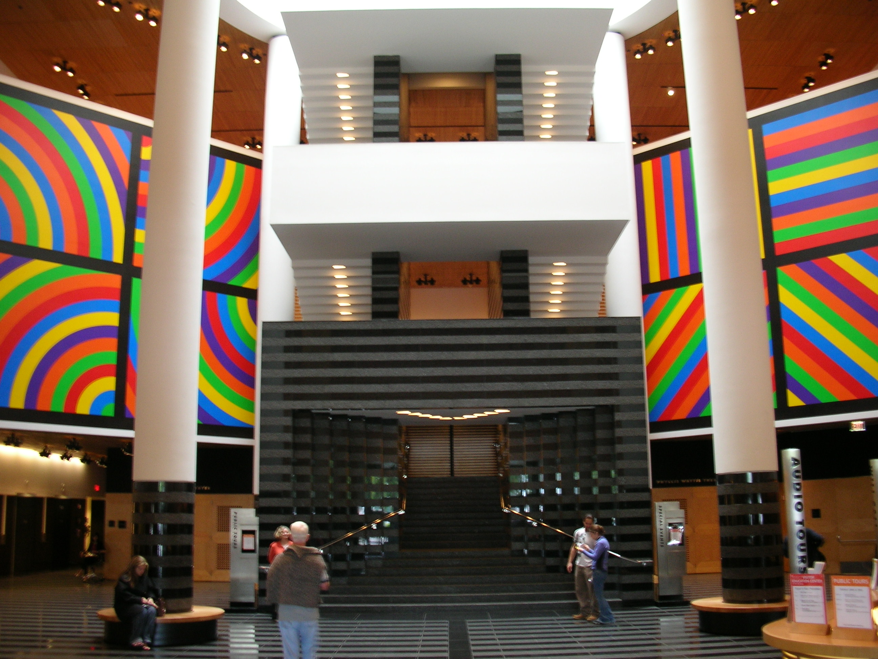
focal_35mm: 35
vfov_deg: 40.7
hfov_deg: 52.6
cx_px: 439
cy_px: 330
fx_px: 888
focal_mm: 5.8
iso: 65
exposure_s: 1/4
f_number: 3
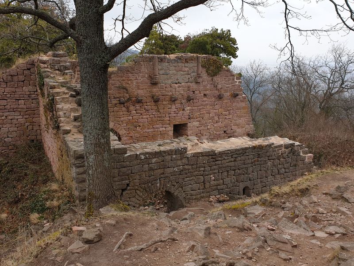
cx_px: 177
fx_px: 266
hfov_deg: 67.3
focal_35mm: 26
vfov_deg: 53.1
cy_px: 133
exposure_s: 1/499
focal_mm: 4.3
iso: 50
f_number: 2.4
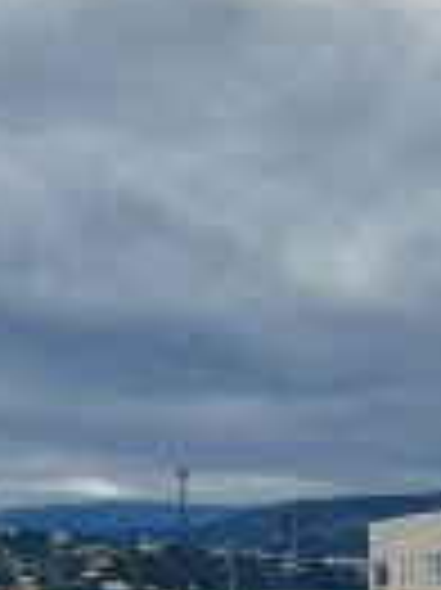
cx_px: 333
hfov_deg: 14.4
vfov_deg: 18.6
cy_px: 622
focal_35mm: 102
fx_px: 1735
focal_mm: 1.8
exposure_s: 1/1224
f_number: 2.2
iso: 50
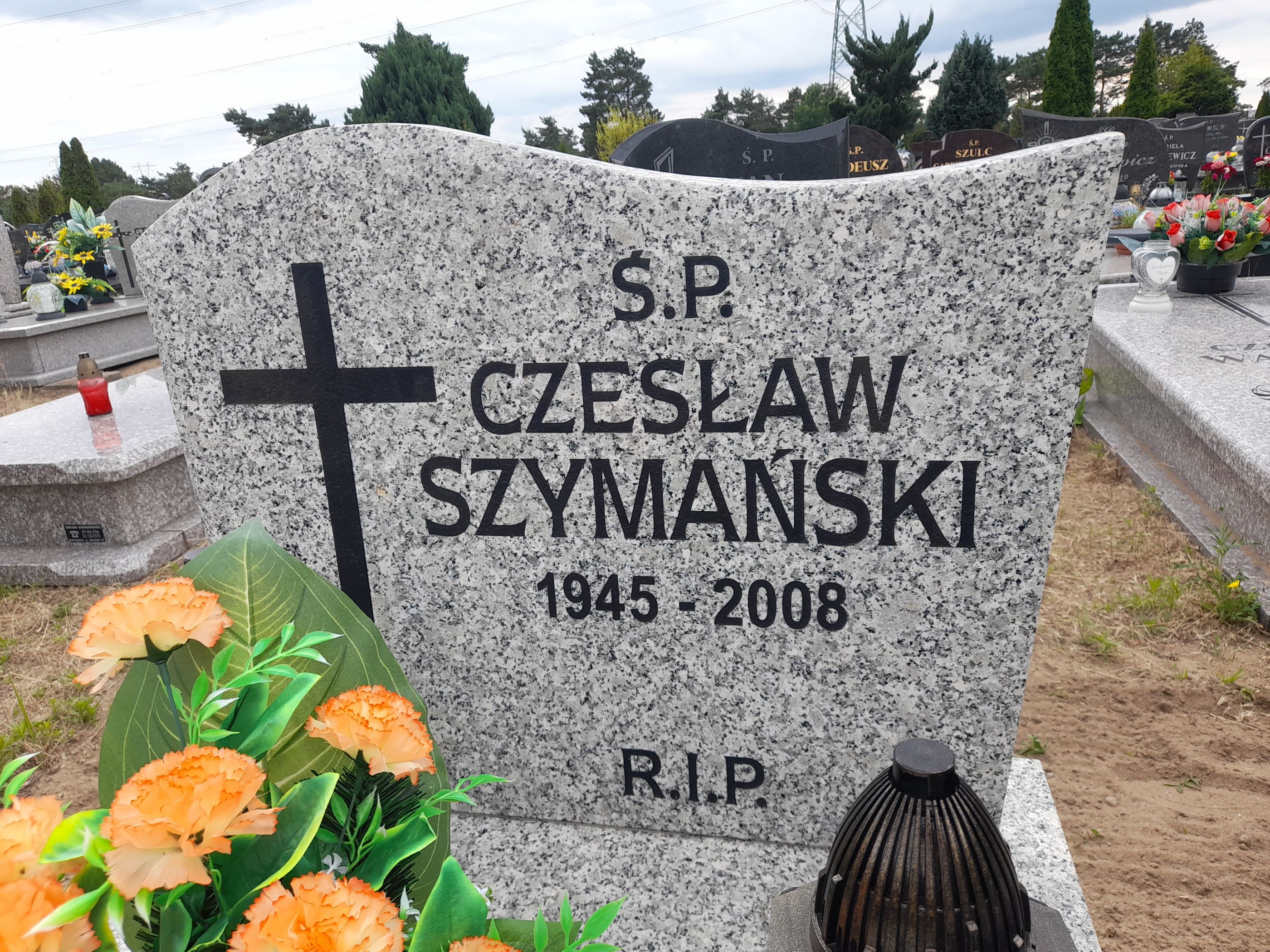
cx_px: 635
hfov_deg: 69.4
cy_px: 476
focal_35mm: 25
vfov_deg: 54.9
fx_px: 917
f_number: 2
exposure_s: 1/151
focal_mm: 4.6
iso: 20
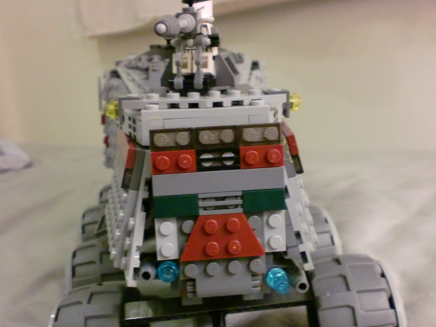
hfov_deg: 47.9
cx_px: 211
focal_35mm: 39
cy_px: 174
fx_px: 491
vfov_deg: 36.8
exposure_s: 1/60
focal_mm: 6.3
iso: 800
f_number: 3.1
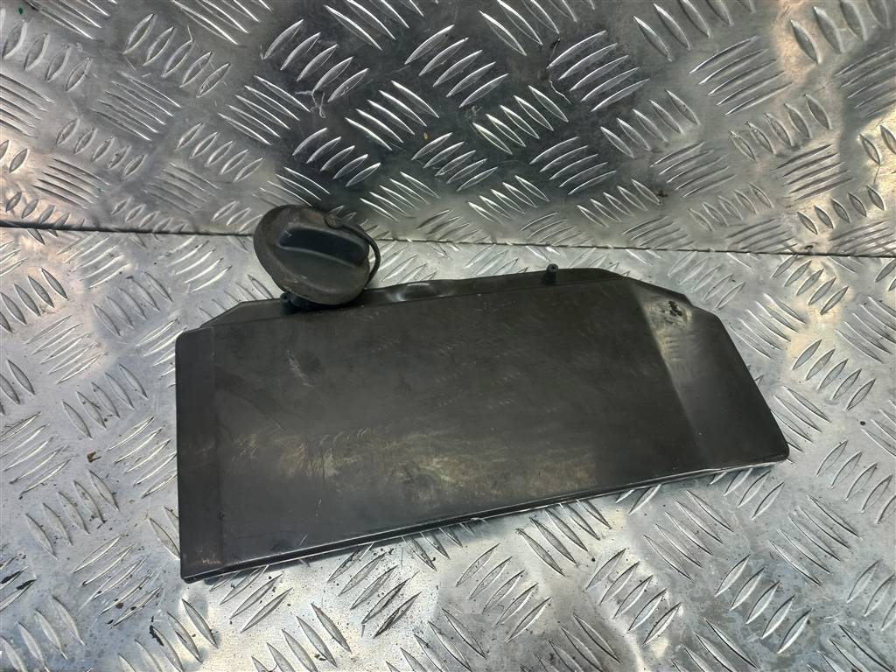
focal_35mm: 25
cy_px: 336
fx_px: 647
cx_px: 448
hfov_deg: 69.4
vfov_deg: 54.9
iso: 80
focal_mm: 4.6
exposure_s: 1/50
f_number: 1.8
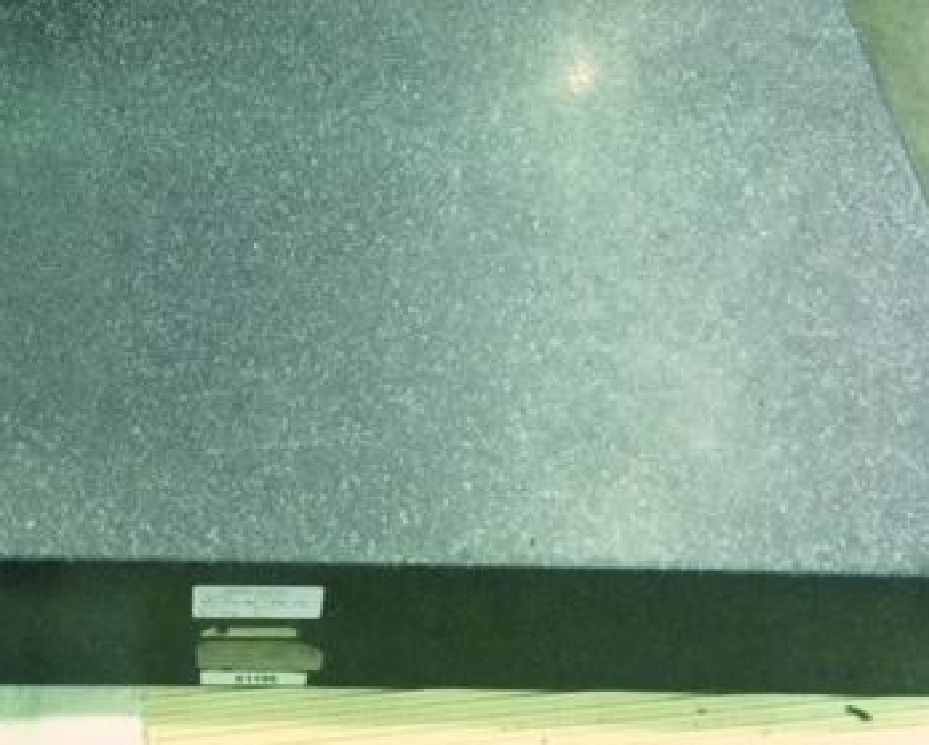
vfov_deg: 29.1
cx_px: 296
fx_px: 1431
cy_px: 278
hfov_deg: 35.6
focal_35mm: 52
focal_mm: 4.15
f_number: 2.2
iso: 320
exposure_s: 1/17
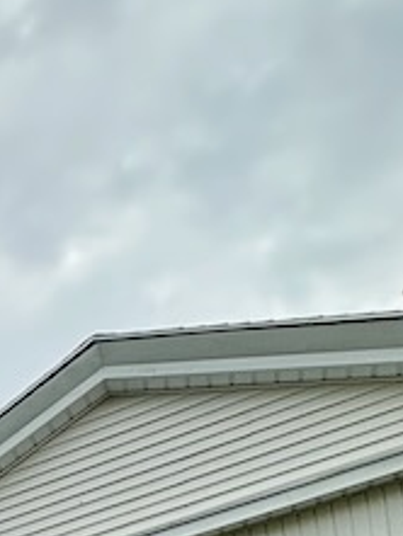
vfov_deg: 17.0
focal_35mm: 81
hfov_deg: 12.8
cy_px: 1106
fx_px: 1256
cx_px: -626
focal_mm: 2.22
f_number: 2.2
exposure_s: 1/424
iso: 40
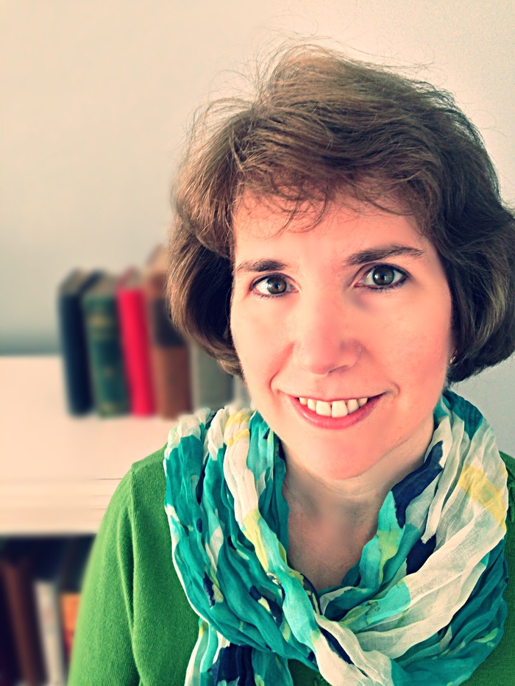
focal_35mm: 33
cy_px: 343
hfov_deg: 43.0
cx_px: 258
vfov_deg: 55.3
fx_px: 654
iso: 80
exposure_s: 1/20
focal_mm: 4.13
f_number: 2.4
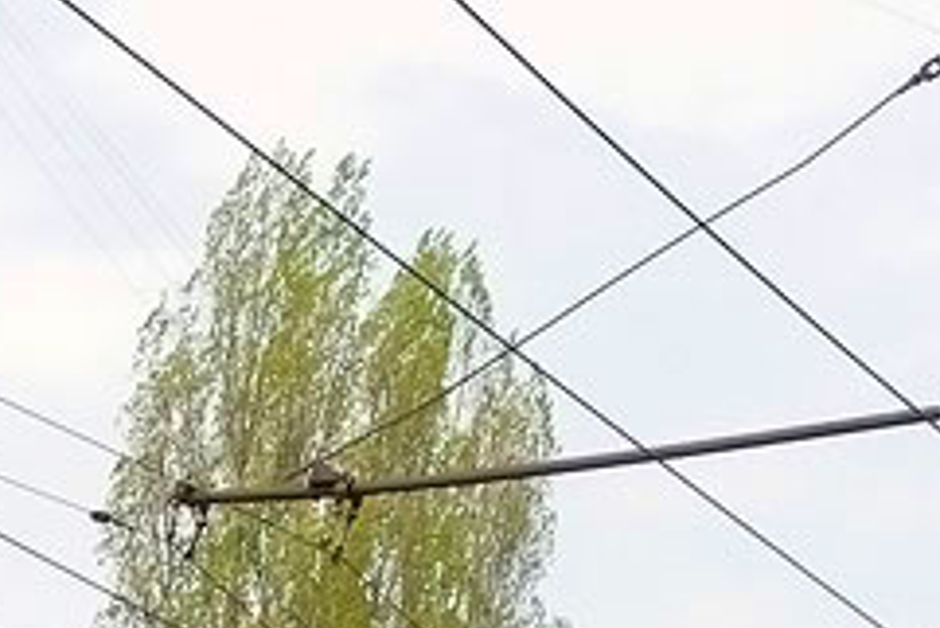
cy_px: 1155
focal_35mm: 224
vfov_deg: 6.0
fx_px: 5852
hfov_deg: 9.0
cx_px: -464
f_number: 5.6
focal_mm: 16.59
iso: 125
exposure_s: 1/500
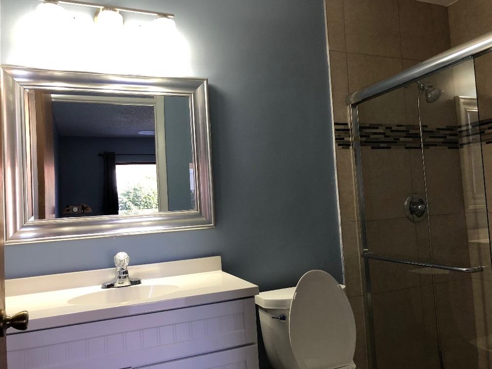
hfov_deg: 63.4
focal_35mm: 28
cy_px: 184
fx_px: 398
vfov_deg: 49.7
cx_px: 246
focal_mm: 3.99
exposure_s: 1/20
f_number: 1.8
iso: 40
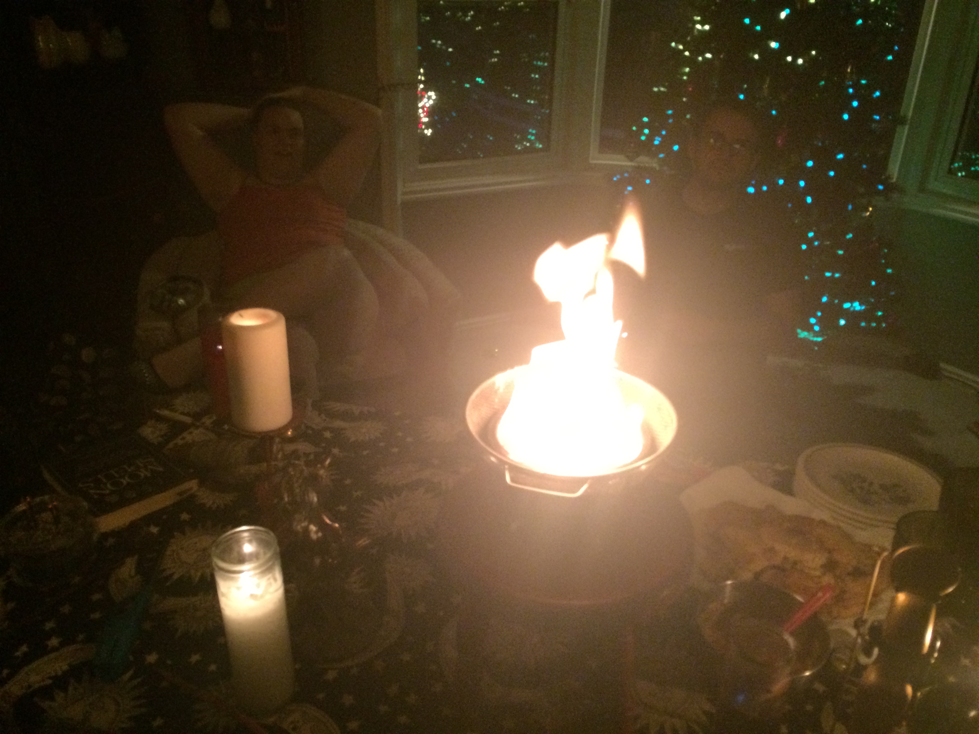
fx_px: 820
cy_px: 367
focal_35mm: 29
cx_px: 490
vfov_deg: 48.2
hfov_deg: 61.7
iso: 320
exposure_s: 1/20
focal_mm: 4.15
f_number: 2.2
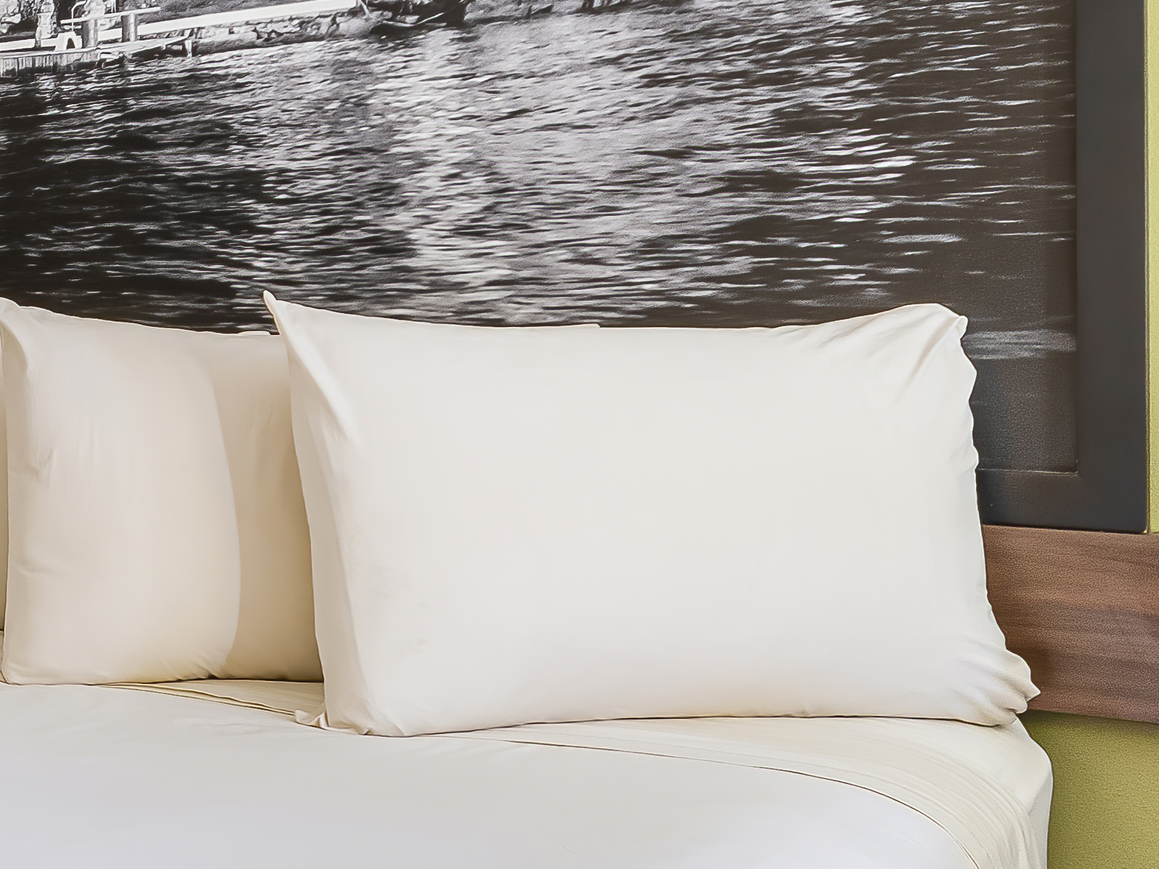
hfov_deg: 26.1
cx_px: -520
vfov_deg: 25.5
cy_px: 280
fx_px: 1908
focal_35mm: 57
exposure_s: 1/5
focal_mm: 12
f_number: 9
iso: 400
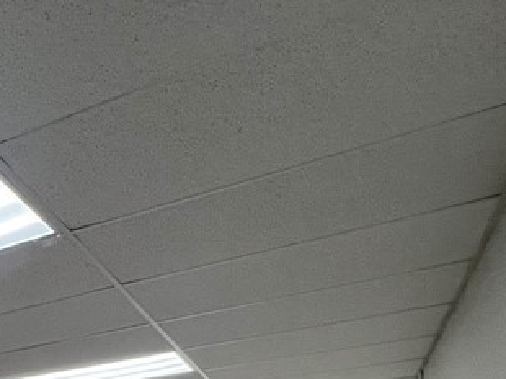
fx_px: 628
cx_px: -142
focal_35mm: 43
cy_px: 524
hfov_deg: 33.2
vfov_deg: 26.8
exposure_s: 1/120
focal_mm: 1.57
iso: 160
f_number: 1.8
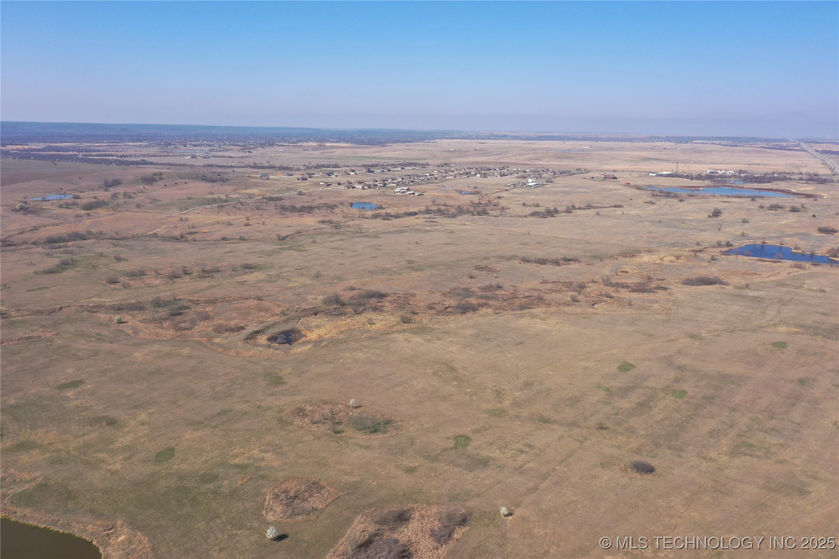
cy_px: 280
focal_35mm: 28
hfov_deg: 65.5
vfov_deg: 46.4
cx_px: 420
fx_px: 652
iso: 100
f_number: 11
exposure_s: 1/120
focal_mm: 10.26
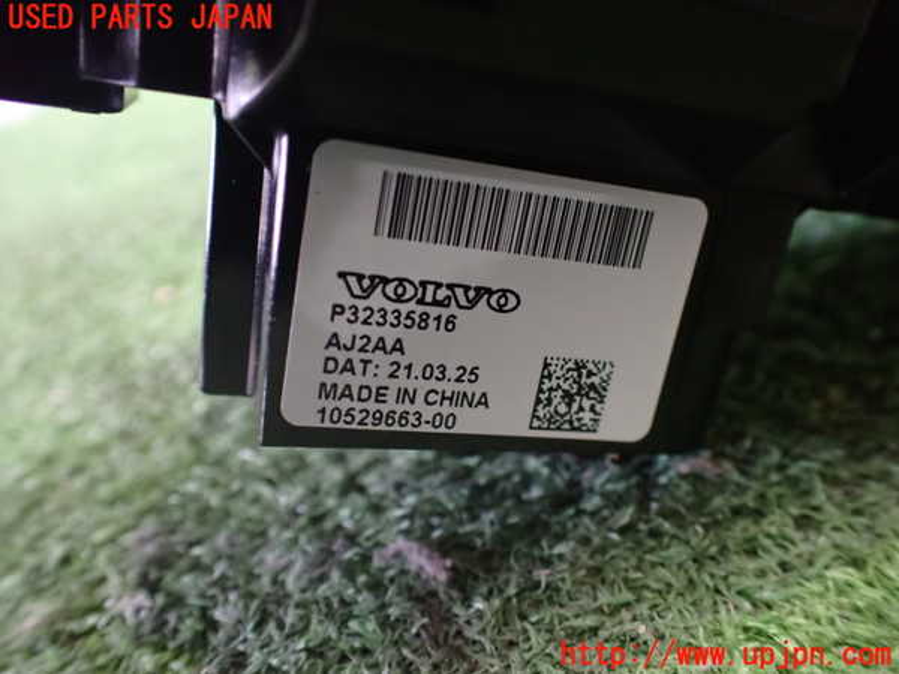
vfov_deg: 46.8
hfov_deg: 60.0
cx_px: 450
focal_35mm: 30
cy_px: 337
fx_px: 779
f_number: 2.3
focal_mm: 5.4
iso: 1250
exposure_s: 1/30
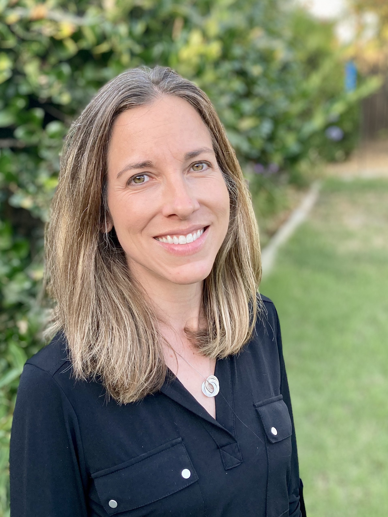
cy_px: 258
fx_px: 418
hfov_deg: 49.8
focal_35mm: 28
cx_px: 194
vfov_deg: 63.4
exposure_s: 1/121
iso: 40
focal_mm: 3.99
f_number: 1.8
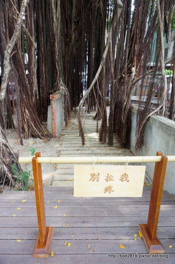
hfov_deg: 53.0
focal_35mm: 24
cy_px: 132
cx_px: 88
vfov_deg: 73.8
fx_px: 175
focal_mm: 16
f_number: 4
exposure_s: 1/160
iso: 400
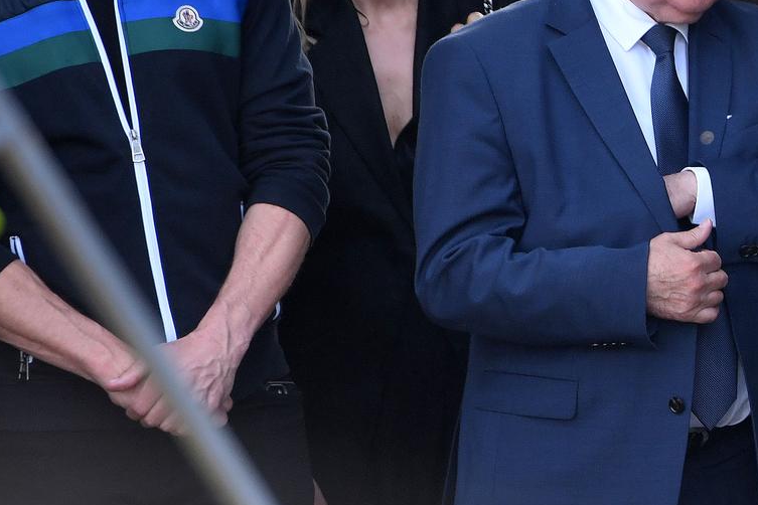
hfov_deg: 4.8
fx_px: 8948
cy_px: 131
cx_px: 780
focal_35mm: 425
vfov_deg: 3.2
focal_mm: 200
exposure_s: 1/1000
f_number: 5
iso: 400
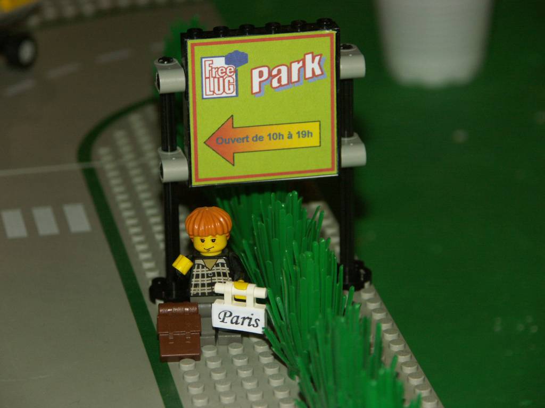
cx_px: 272
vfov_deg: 8.5
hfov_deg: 11.4
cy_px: 204
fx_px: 2739
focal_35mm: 174
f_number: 3.5
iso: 200
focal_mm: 44.28
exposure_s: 1/160
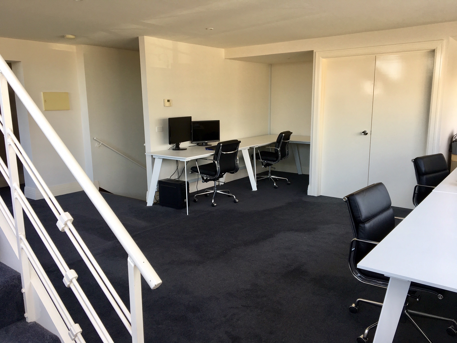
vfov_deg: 48.2
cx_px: 228
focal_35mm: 29
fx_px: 383
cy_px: 172
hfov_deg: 61.7
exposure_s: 1/33
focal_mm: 4.15
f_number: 2.2
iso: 25
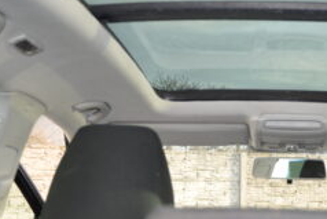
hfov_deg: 25.2
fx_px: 720
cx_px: 253
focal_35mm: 79
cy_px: 123
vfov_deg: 17.2
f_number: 3.8
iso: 400
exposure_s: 1/160
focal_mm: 21
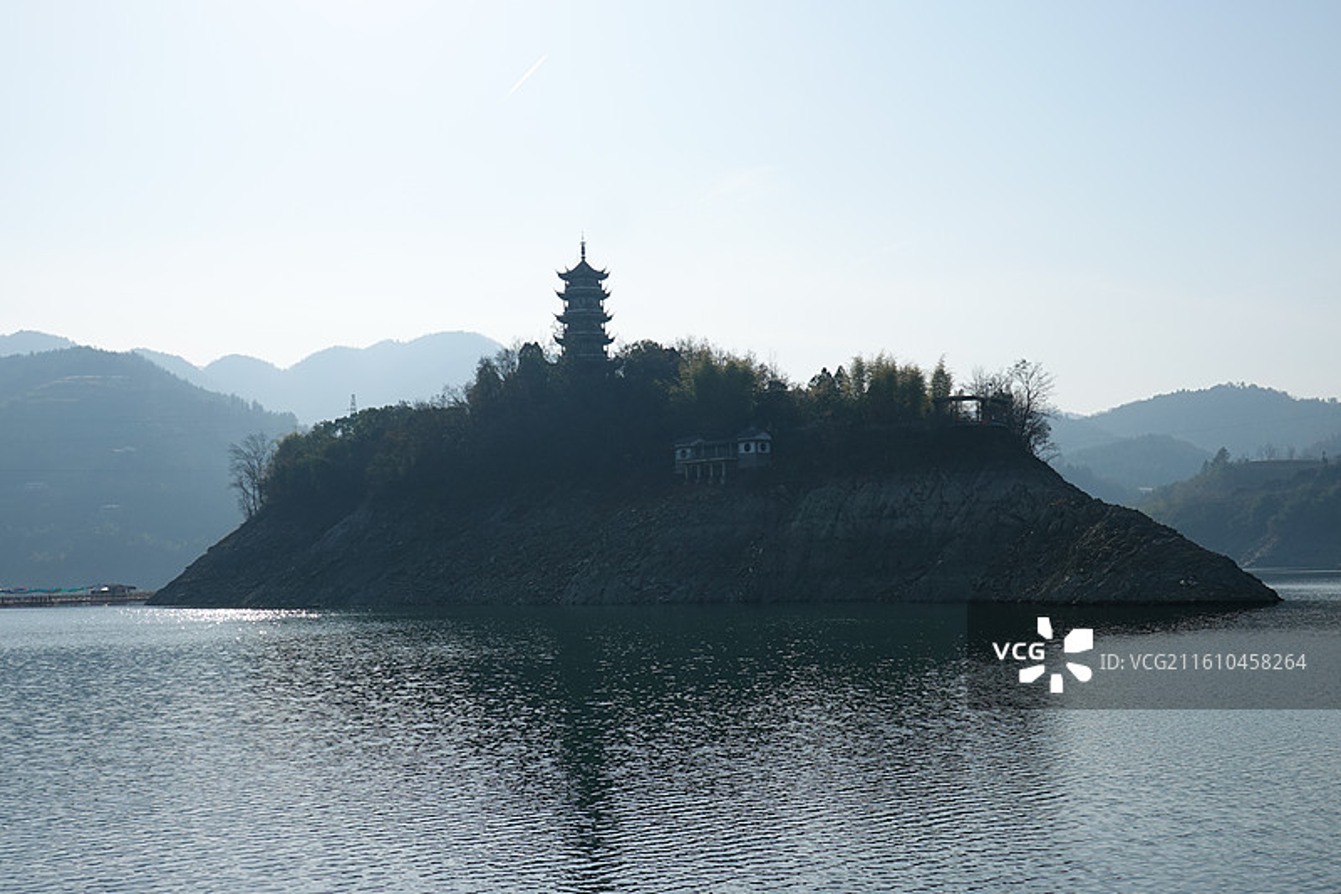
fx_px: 1750
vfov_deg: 28.6
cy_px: 447
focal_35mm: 47
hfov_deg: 41.9
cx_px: 670
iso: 125
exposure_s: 1/1000
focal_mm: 17.53
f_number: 6.3
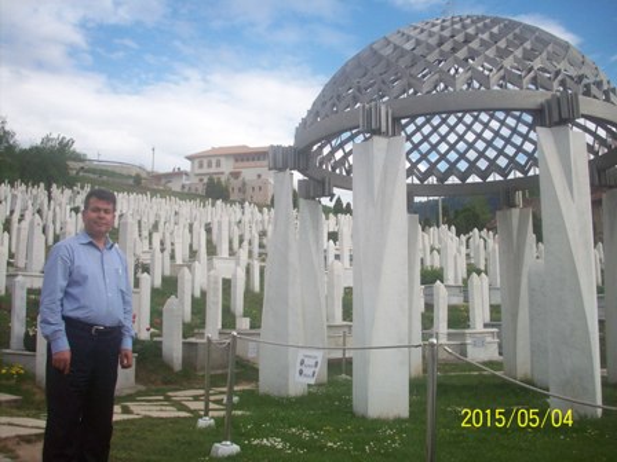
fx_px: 659
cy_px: 231
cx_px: 308
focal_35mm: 37
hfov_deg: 50.1
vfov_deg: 38.7
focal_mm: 6.2
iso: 80
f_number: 5.6
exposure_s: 1/217
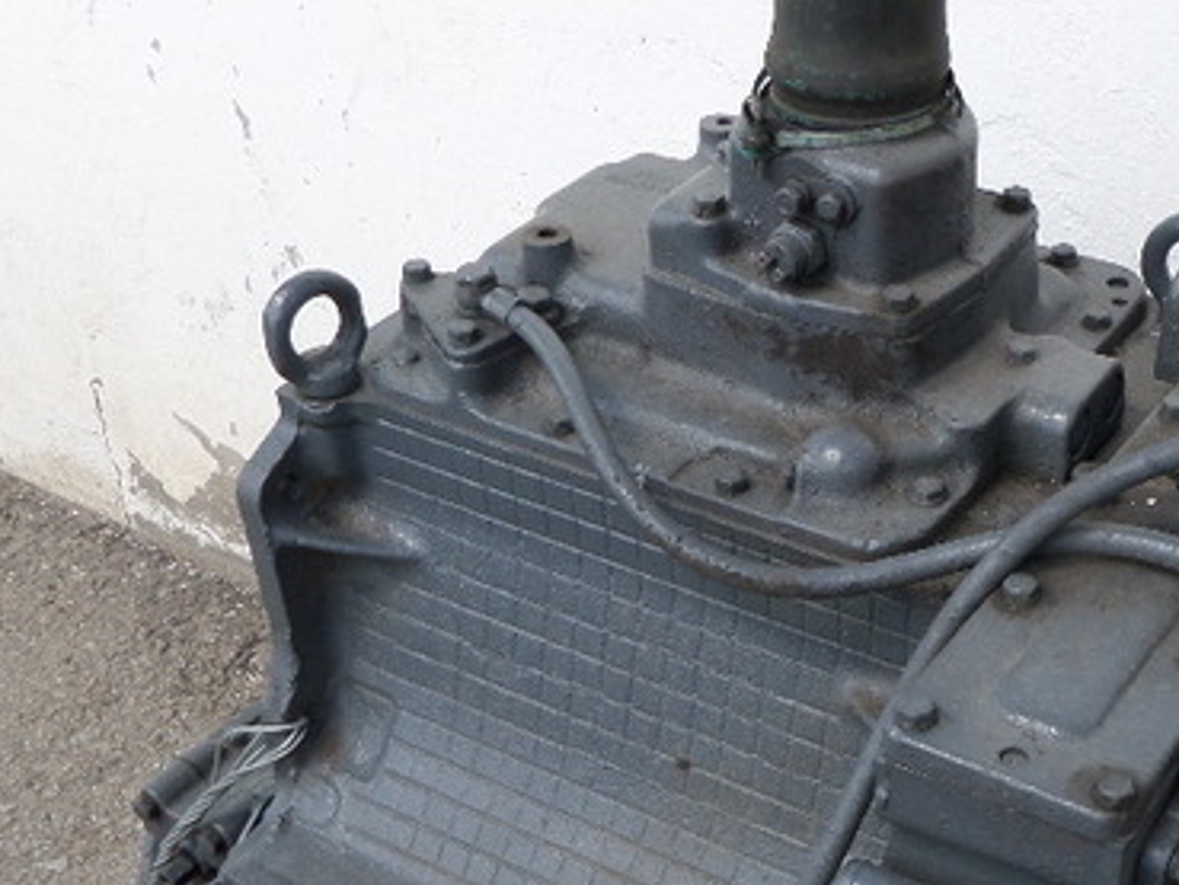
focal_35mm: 52
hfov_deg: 36.1
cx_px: 859
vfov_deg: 27.6
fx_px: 1772
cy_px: 687
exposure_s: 1/500
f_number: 3.1
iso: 80
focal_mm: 4.3
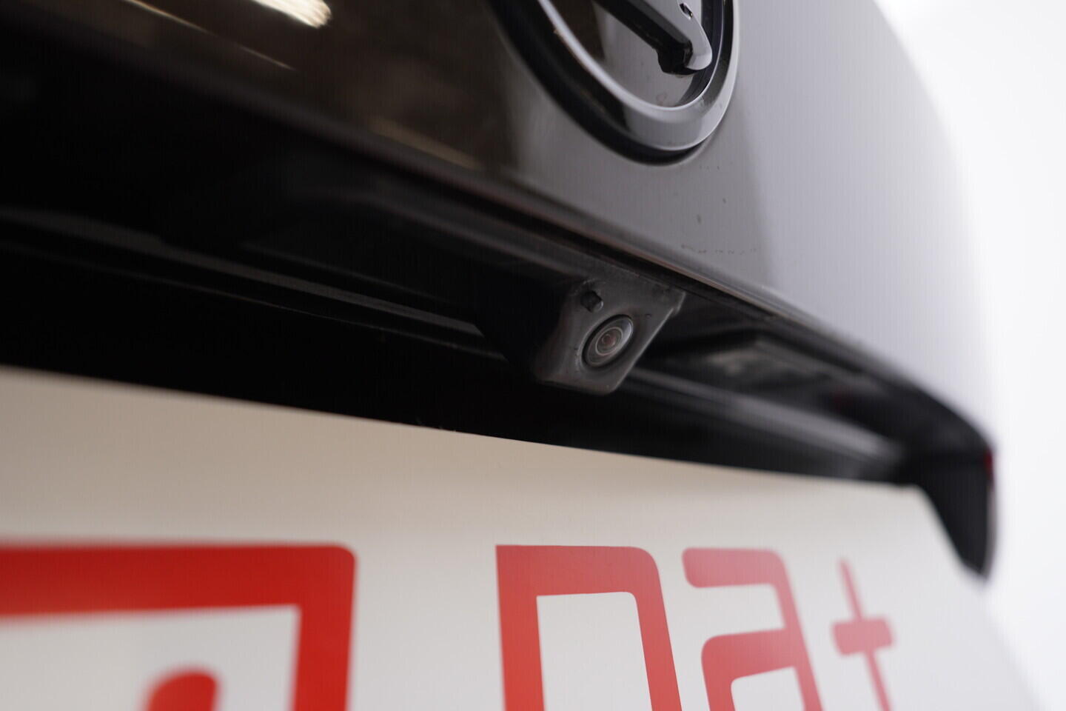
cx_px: 533
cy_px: 356
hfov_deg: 53.1
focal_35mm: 36
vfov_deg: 36.9
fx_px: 1066
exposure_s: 1/50
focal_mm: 24
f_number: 3.2
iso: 125
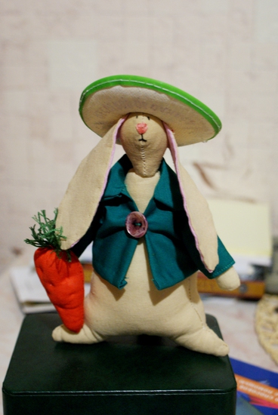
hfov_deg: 25.8
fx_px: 607
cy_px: 208
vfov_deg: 37.8
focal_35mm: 52
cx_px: 139
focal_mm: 35
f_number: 5.6
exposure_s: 1/10
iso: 800
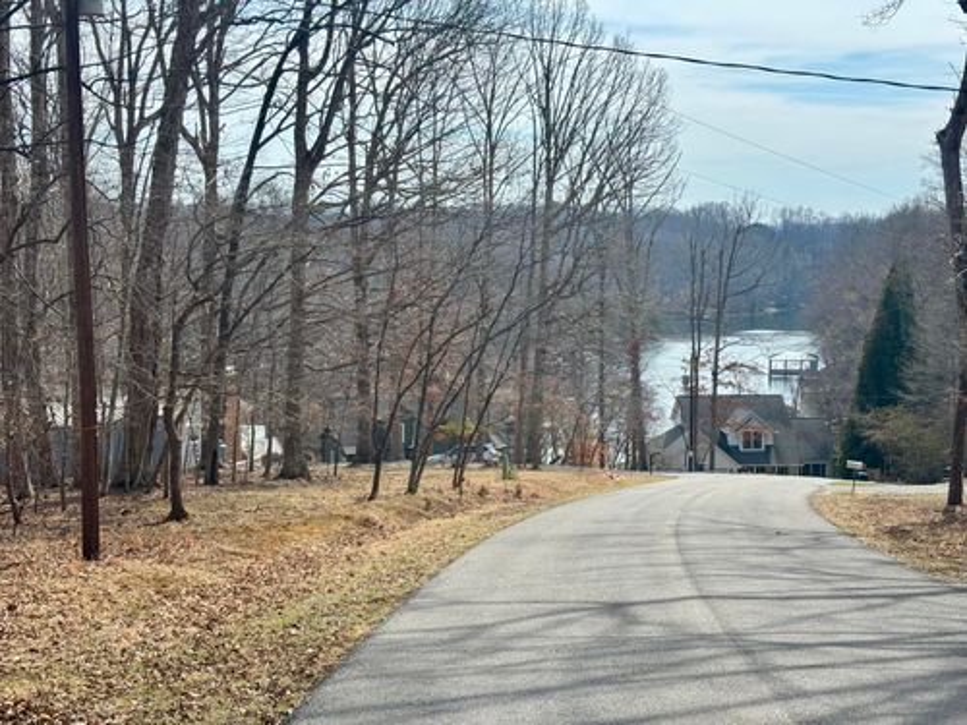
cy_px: 362
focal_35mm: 52
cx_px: 484
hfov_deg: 36.8
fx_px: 1453
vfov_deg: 28.0
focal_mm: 5.96
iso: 40
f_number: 1.6
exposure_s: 1/2151
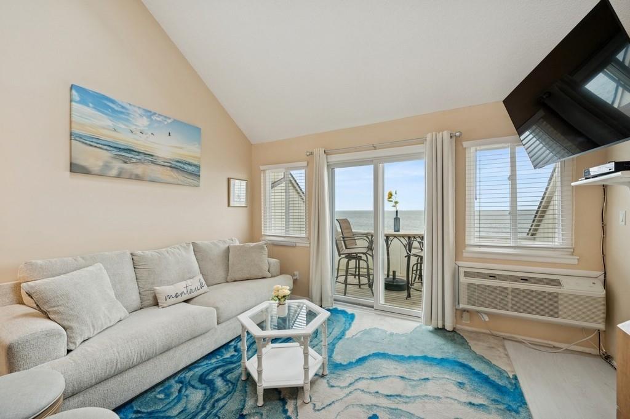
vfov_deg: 81.2
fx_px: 245
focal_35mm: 14
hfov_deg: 104.3
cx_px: 315
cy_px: 210
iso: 640
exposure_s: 1/800
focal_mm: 14
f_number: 5
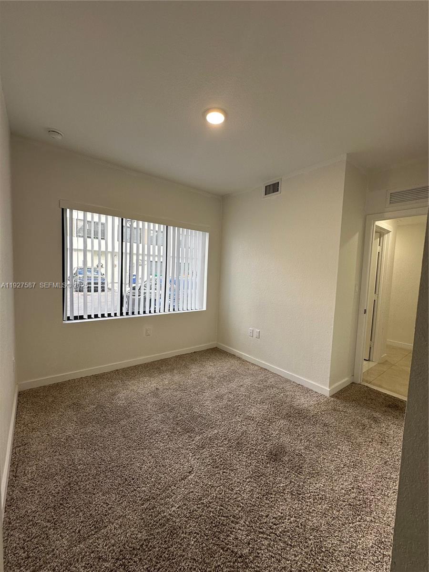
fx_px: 231
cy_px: 286
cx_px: 214
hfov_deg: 85.7
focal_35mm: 14
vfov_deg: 102.1
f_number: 2.2
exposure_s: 1/120
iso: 80
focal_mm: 2.22
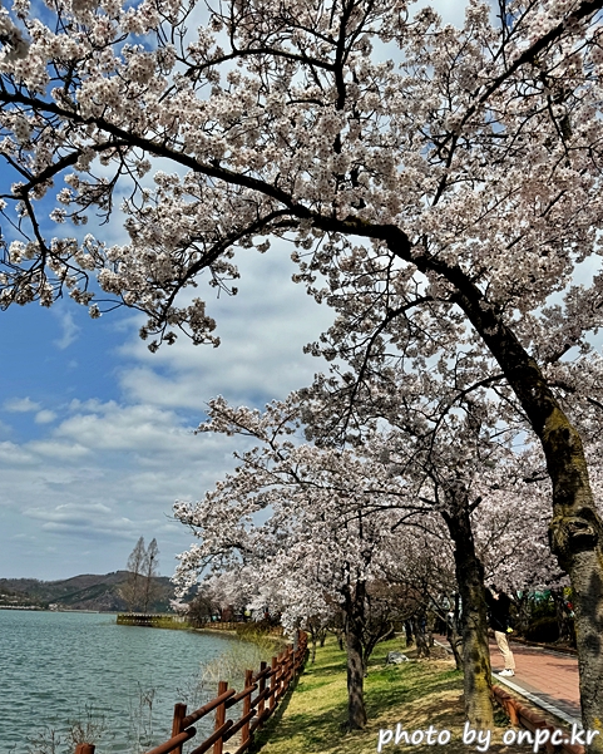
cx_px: 295
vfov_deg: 66.0
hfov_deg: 54.9
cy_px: 388
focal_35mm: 26
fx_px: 580
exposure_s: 1/7937
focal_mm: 6.76
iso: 80
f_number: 1.78
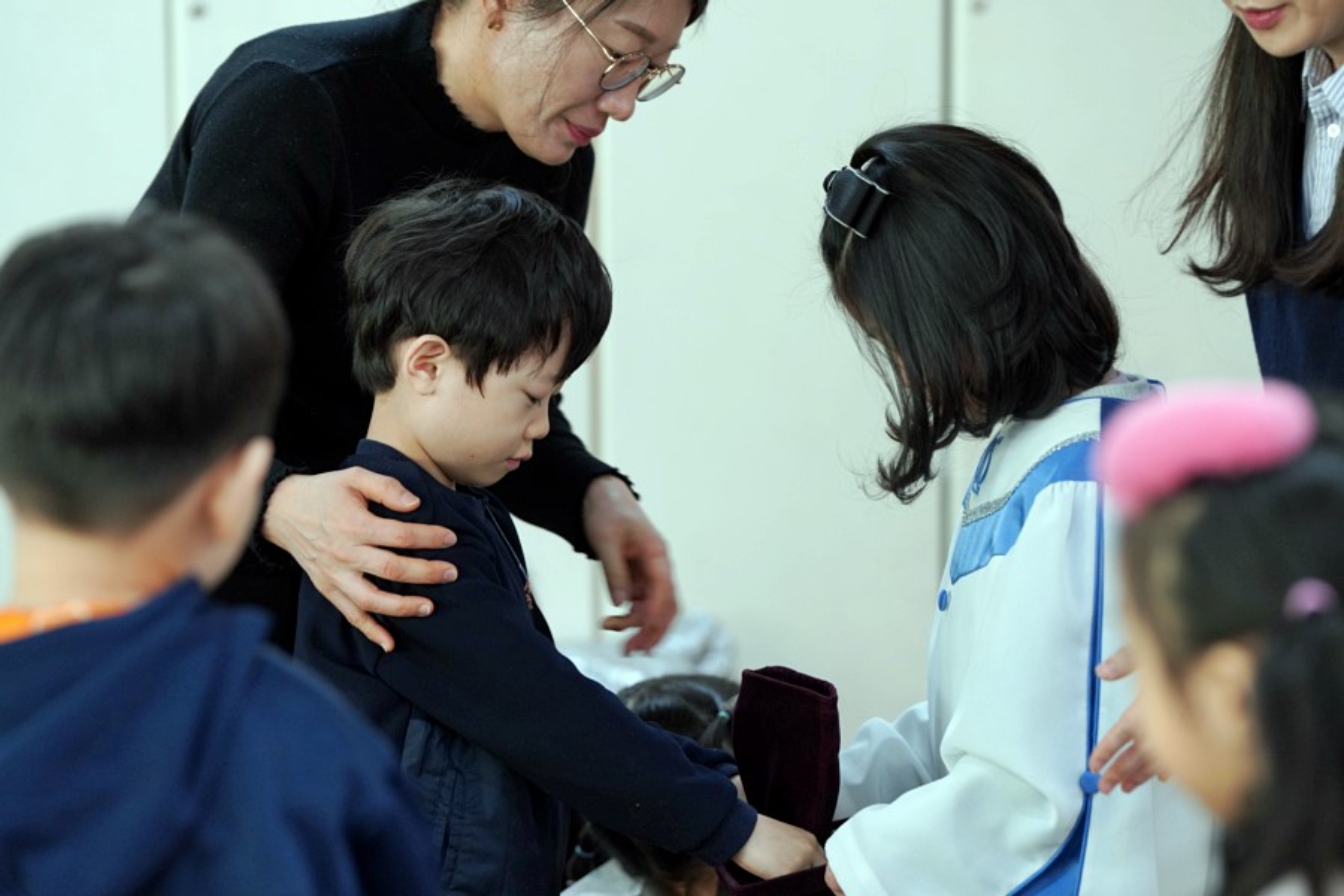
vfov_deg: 9.5
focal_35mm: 145
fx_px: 5413
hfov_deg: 14.2
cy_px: 448
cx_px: 672
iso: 1600
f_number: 4
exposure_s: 1/160
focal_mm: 145
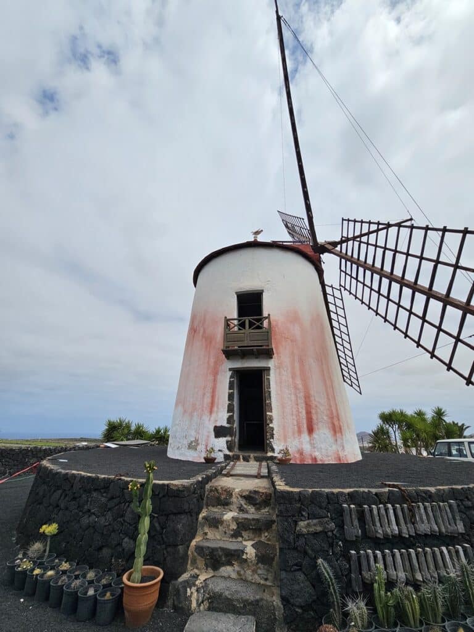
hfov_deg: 89.9
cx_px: 237
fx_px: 237
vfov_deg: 106.2
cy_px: 316
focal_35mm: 13
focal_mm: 2.2
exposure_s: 1/7122
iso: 50
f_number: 2.2
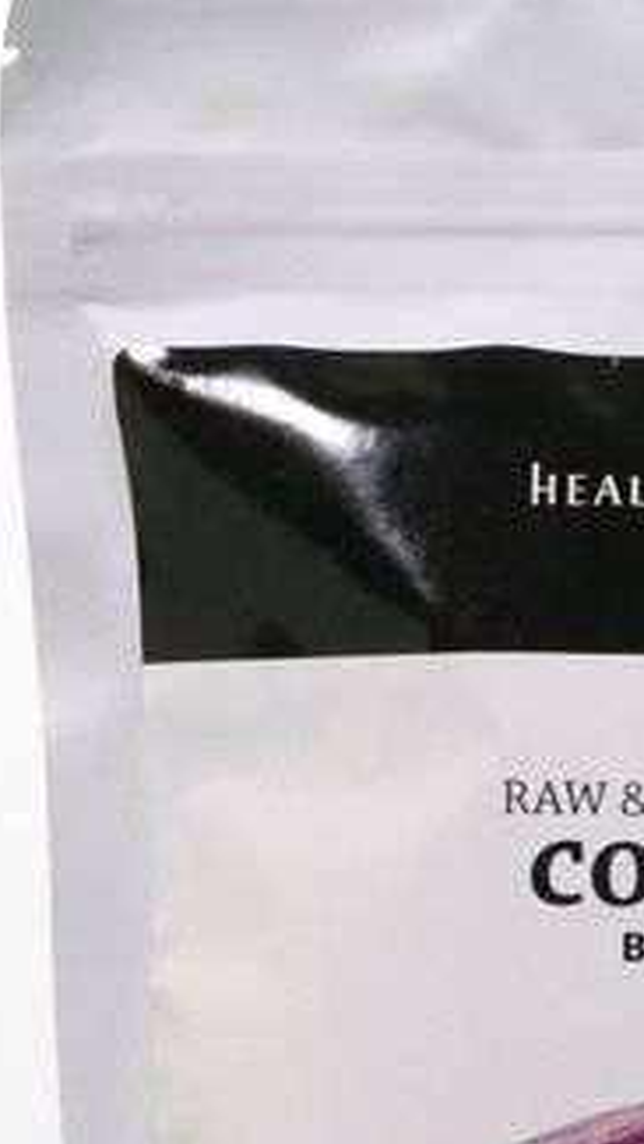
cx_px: 692
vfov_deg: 13.8
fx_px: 4702
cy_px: 1010
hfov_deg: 7.8
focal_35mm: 155
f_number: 16
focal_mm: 27.2
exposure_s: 1/25
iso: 800
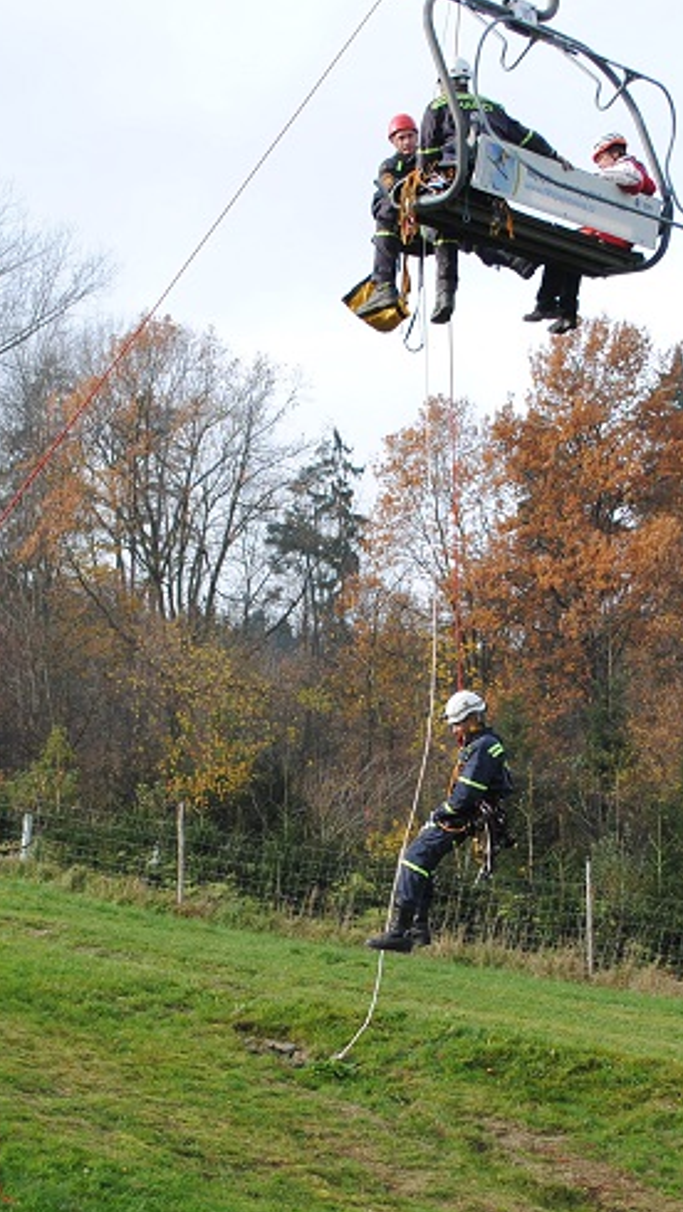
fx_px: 2477
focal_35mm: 77
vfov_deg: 27.5
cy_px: 723
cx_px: 408
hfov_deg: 15.7
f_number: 4
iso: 200
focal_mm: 24
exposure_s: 1/640
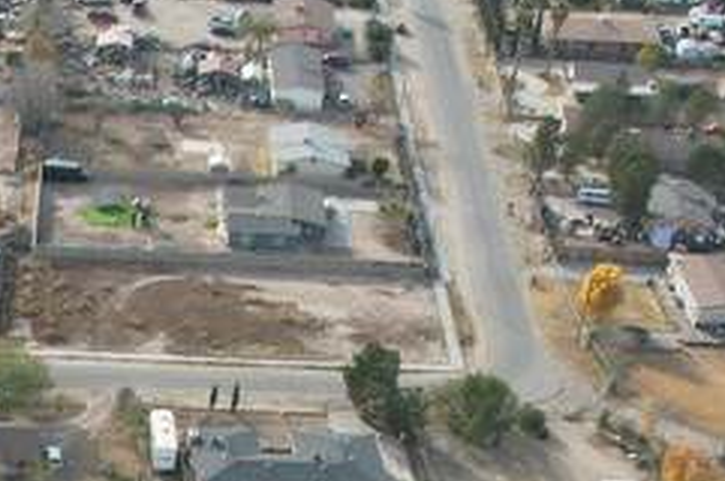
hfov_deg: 16.2
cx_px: -322
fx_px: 2353
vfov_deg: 10.3
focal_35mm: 117
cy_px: 1117
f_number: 2.8
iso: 100
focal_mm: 8.38
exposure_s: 1/800
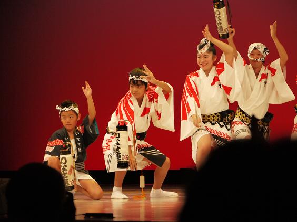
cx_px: 148
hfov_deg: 10.9
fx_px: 1562
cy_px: 111
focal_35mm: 182
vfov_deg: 8.2
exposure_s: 1/160
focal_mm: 91
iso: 800
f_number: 5.8
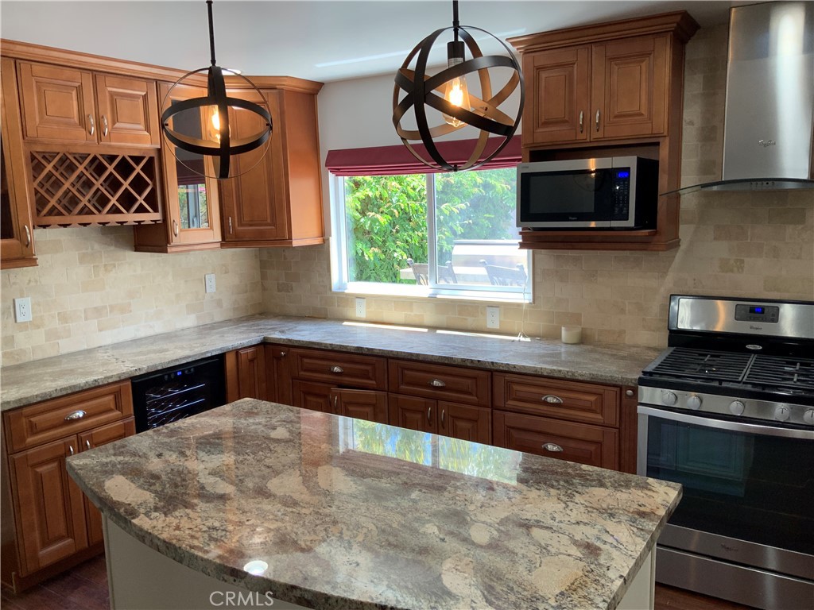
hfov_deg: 61.7
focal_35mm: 29
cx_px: 407
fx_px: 682
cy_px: 305
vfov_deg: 48.2
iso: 40
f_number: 1.8
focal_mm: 3
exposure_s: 1/60
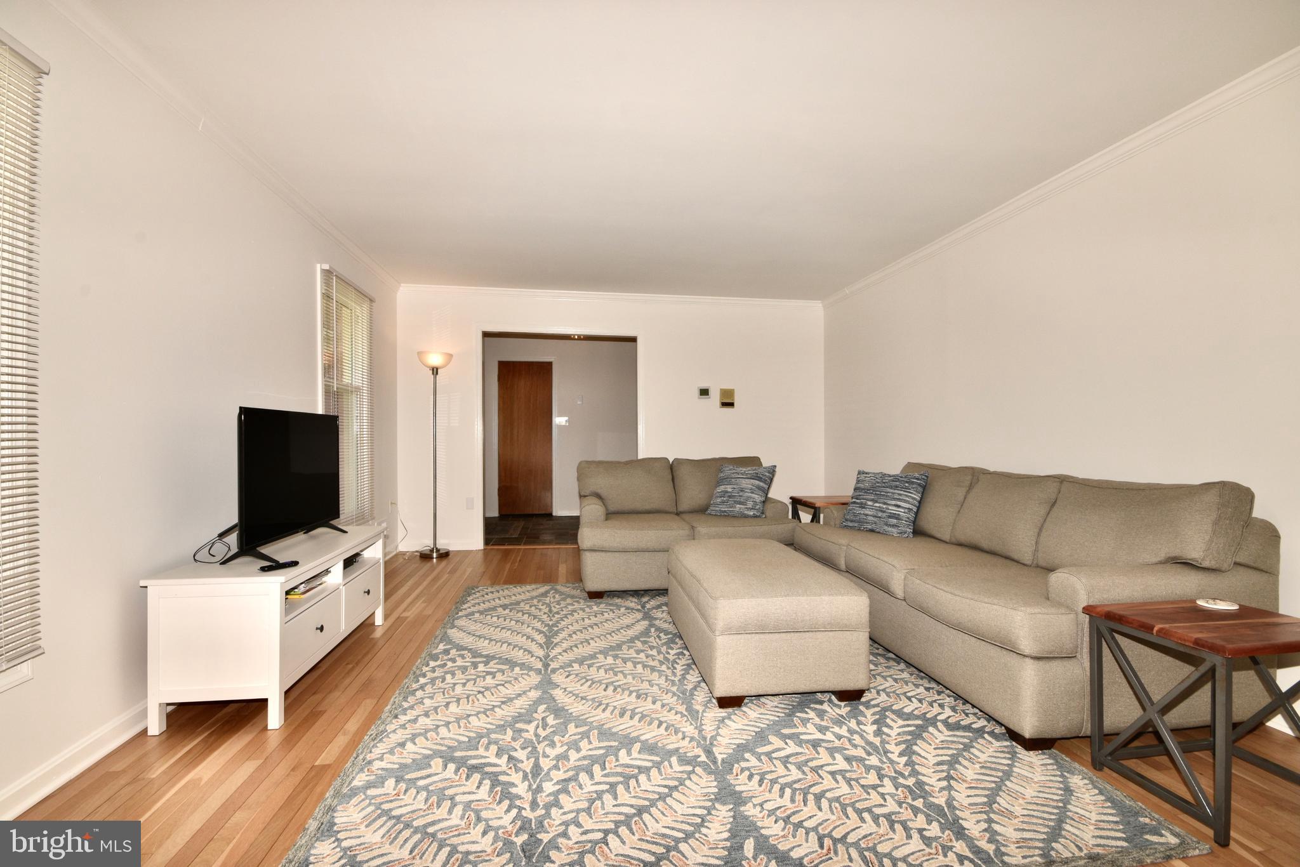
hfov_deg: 100.4
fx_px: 542
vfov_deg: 77.3
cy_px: 434
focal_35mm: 15
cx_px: 650
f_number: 13
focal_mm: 10
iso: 250
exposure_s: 1/60
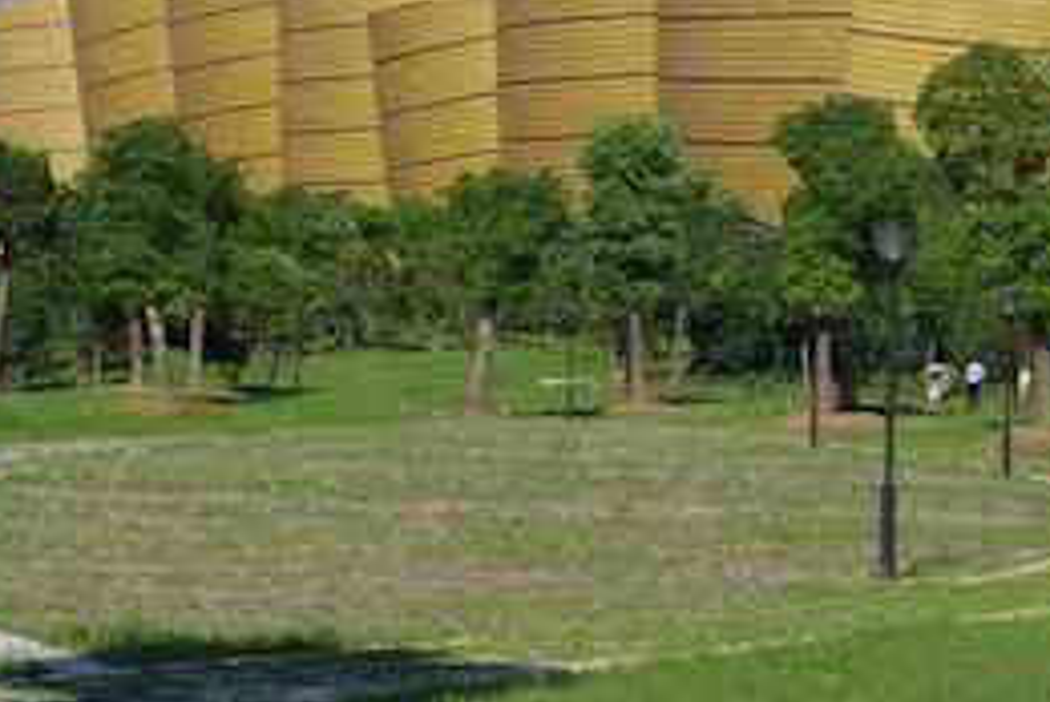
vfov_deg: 10.6
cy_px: 71
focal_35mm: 129
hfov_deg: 15.9
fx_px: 3767
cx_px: 464
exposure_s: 1/160
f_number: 11
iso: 100
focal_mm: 28.13
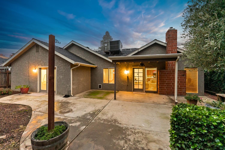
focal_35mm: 14
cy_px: 75
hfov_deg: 104.3
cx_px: 112
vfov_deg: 81.2
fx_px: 87
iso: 5000
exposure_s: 1/160
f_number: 2.8
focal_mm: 14
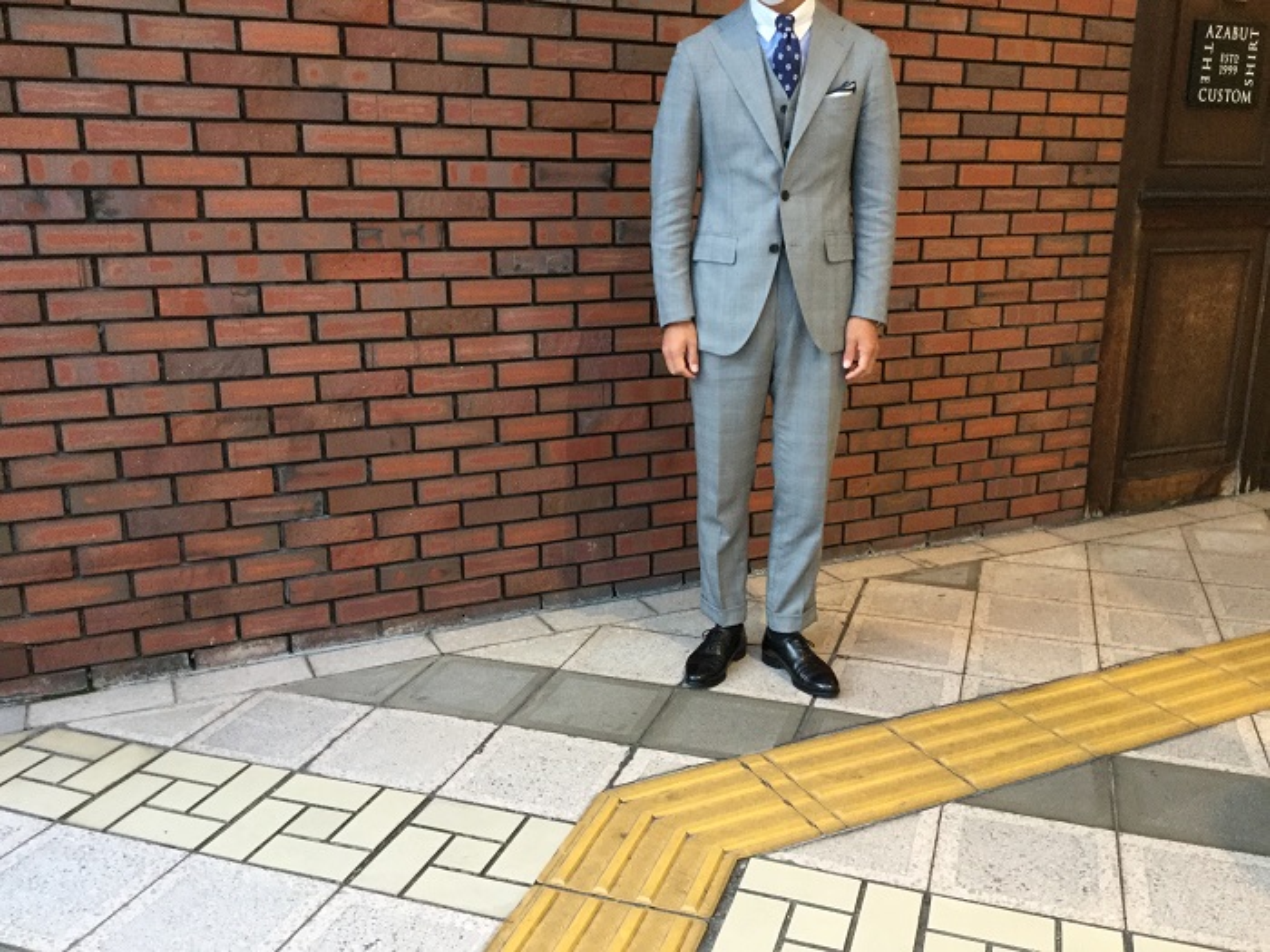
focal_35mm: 31
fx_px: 1137
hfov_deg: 58.4
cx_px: 635
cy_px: 476
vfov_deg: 45.4
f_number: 2.4
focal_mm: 3.3
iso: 100
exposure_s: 1/30
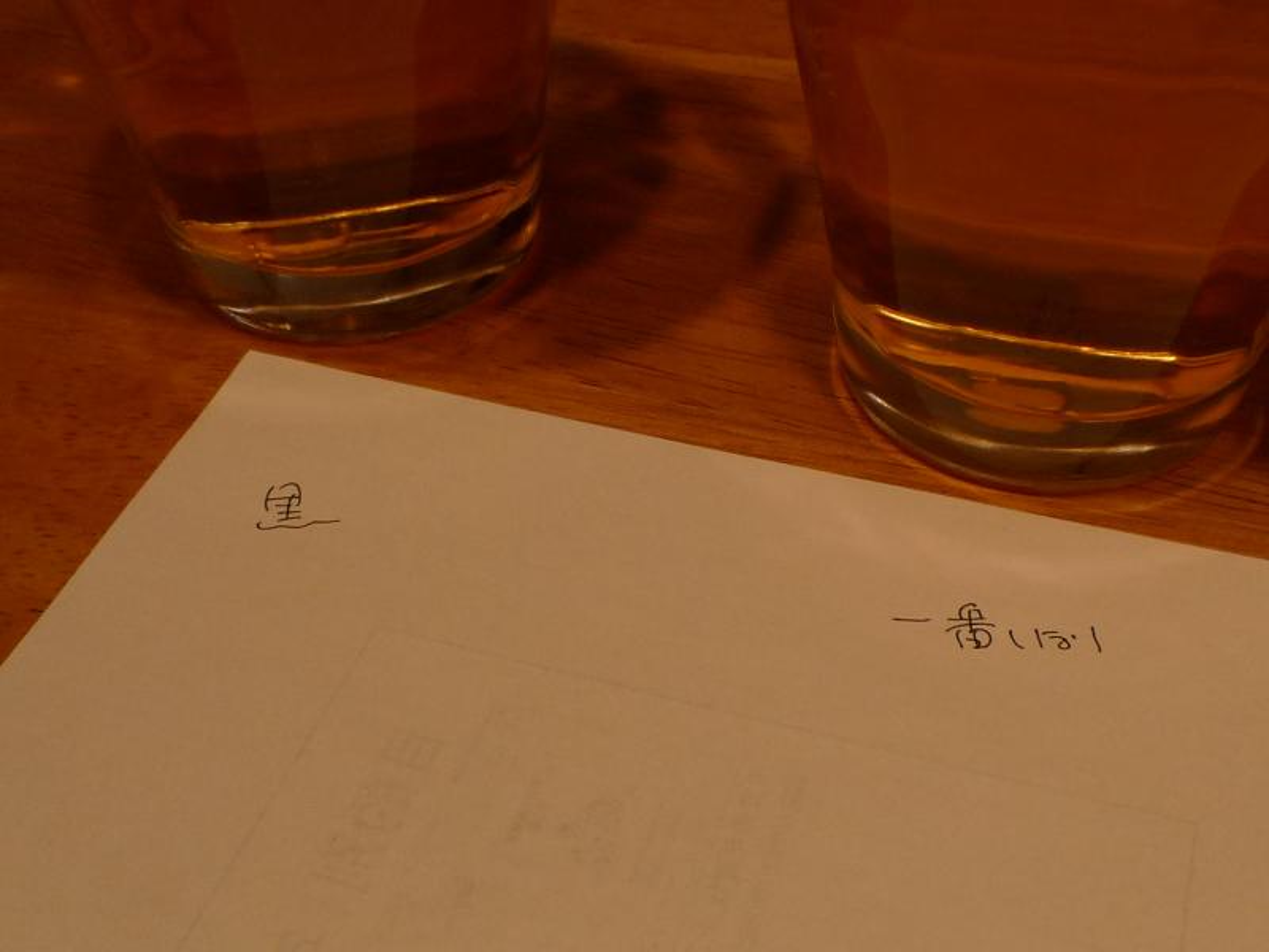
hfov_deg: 40.4
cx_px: 634
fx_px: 1723
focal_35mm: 47
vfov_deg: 30.9
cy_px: 476
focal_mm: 5.4
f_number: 6.3
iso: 200
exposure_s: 1/30
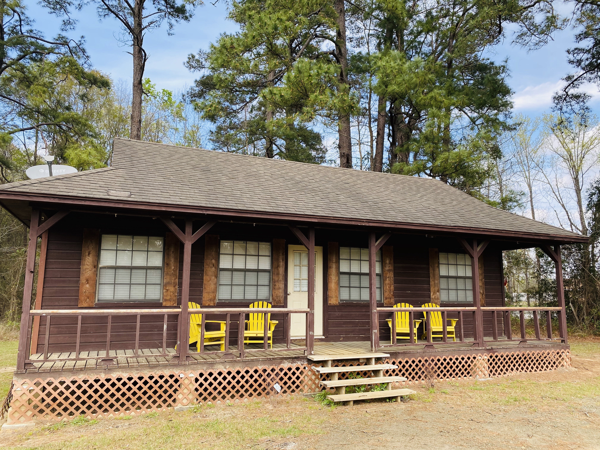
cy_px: 225
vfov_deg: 53.1
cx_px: 300
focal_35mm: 26
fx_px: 451
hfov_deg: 67.3
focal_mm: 4.25
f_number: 1.8
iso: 32
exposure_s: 1/517
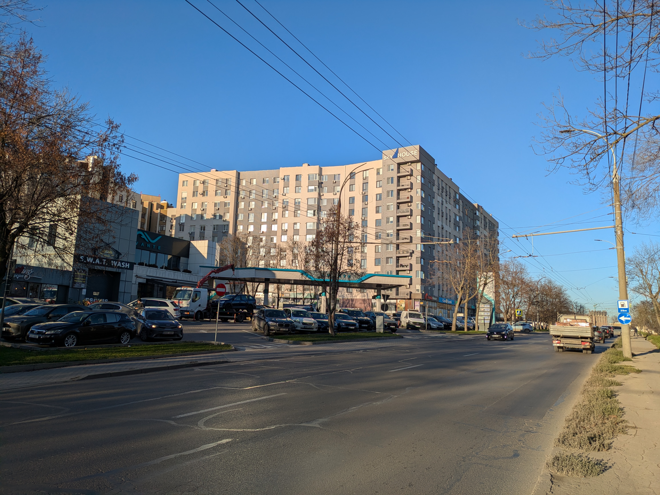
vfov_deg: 54.9
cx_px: 330
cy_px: 248
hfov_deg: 69.4
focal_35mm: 25
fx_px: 477
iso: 45
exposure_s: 1/2841
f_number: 1.89
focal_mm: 5.43
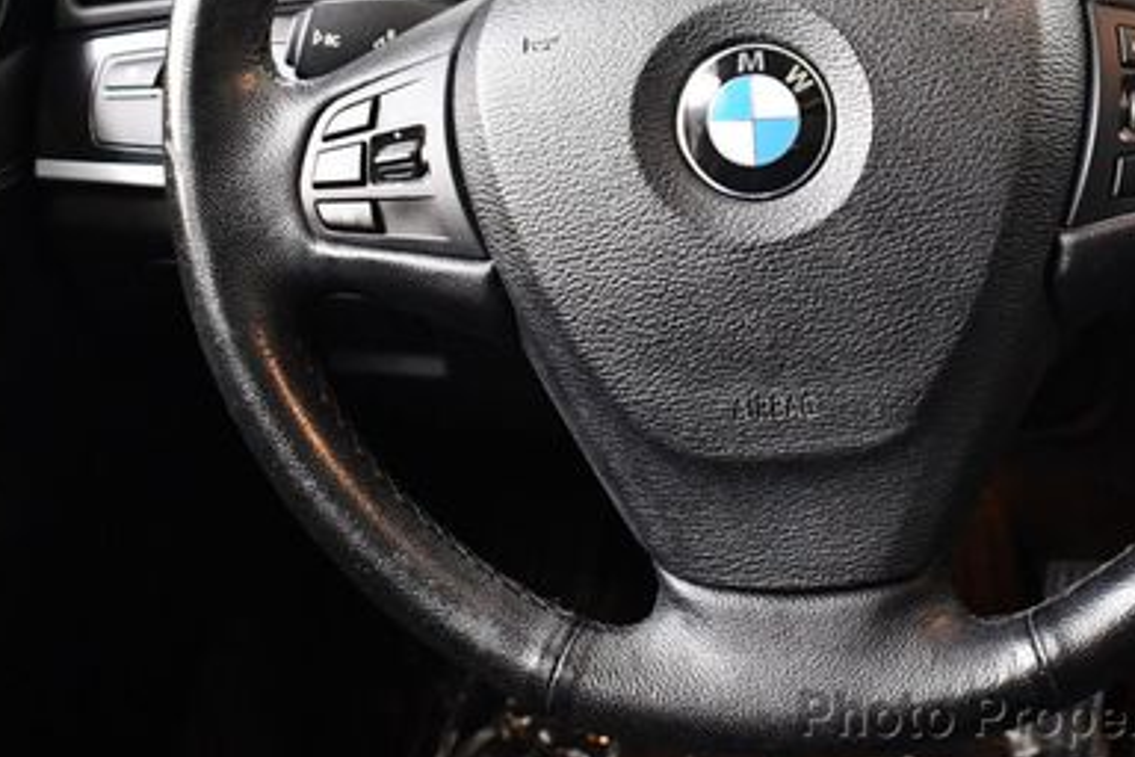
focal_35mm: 60
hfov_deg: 33.1
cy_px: 139
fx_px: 1892
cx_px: 763
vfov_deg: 22.3
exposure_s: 1/60
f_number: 3.5
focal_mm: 18
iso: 3200
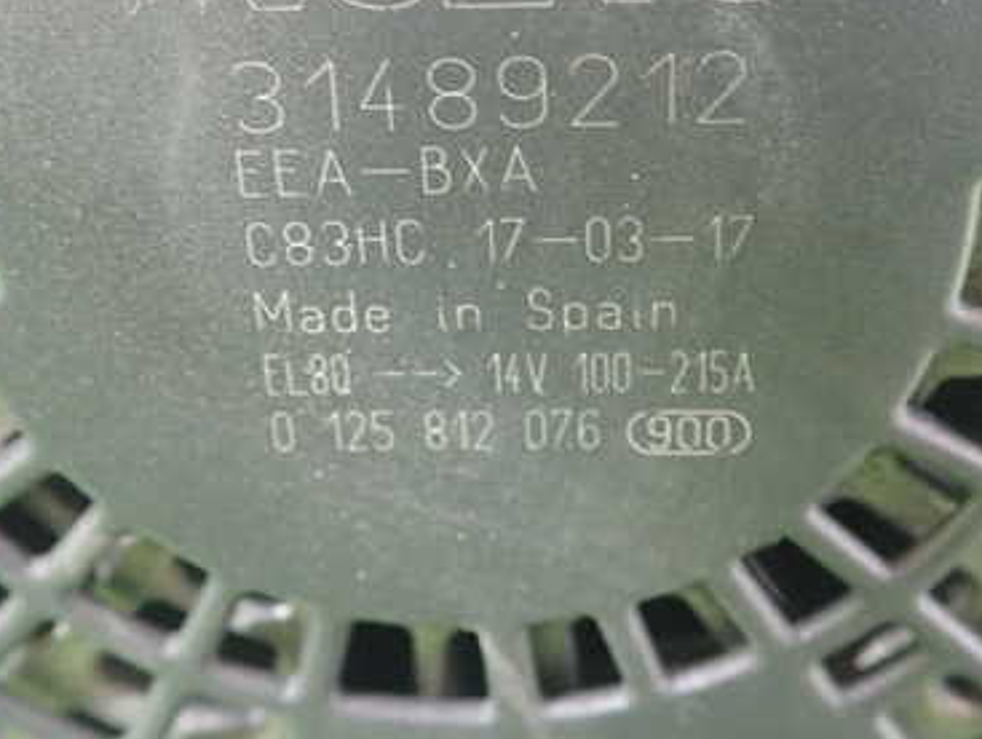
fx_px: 1391
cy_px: 206
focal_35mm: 49
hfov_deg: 38.9
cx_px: 511
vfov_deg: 29.4
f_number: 2.3
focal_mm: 5.5
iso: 800
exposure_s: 1/30
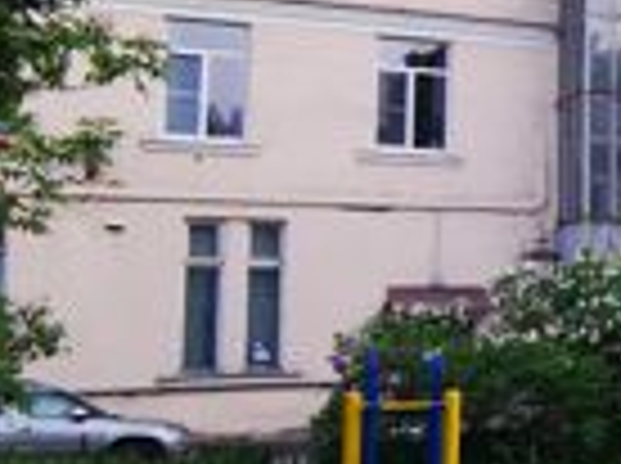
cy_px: 194
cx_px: 1197
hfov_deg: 18.1
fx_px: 1415
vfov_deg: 18.6
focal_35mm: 79
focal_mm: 2.26
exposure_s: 1/50
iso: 400
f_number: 2.2
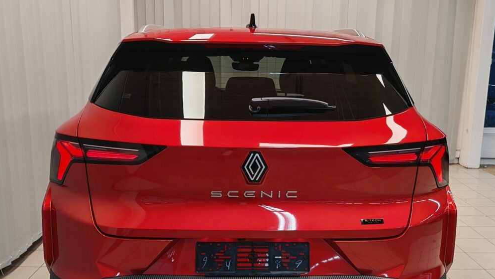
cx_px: 253
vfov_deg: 31.9
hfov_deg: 54.0
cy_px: 167
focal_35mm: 37
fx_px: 486
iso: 80
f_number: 1.6
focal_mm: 5.4
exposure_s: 1/100
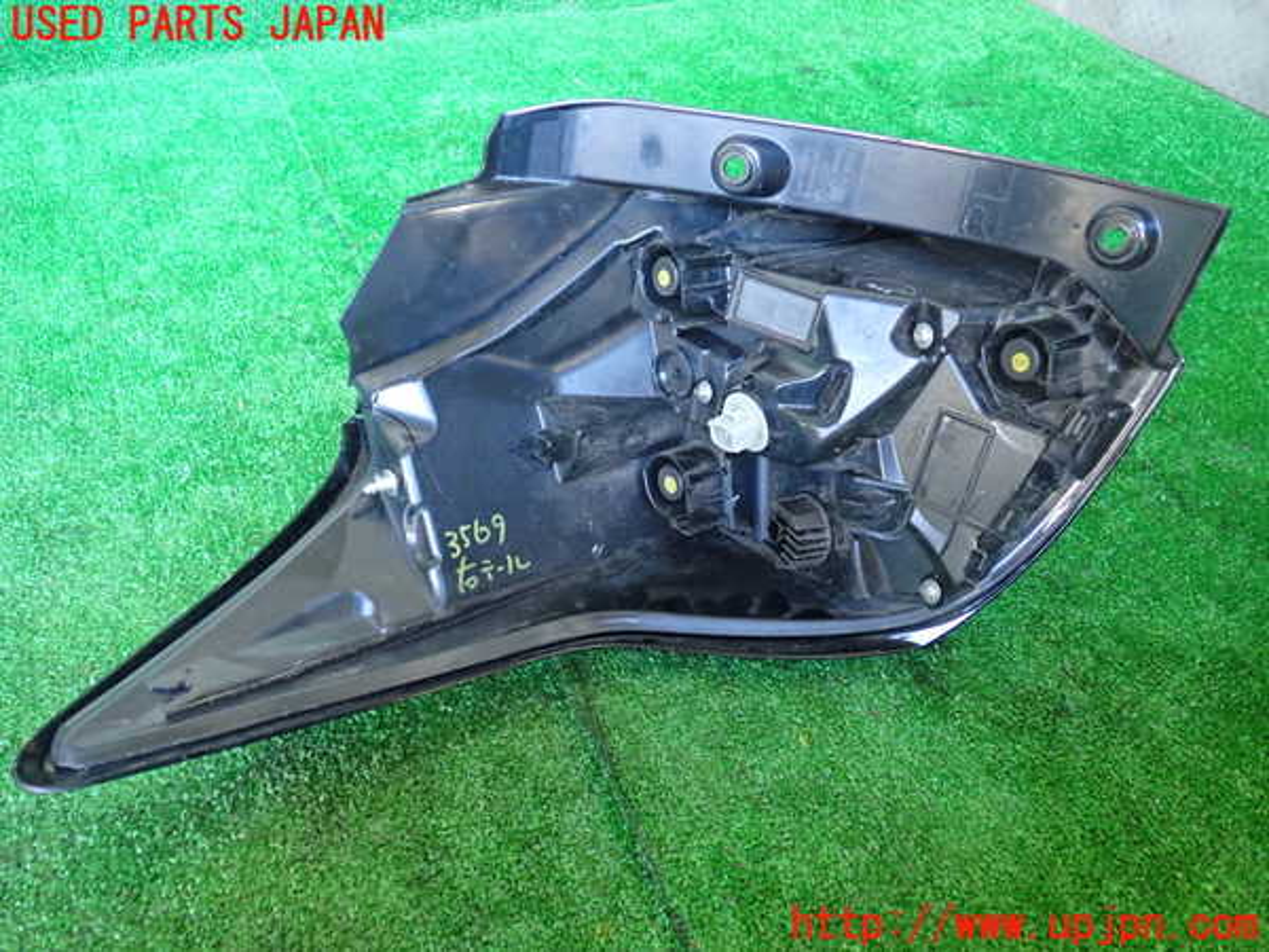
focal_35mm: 30
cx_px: 634
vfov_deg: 46.8
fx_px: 1100
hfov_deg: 60.0
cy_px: 476
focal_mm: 5.4
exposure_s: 1/40
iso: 800
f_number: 2.3
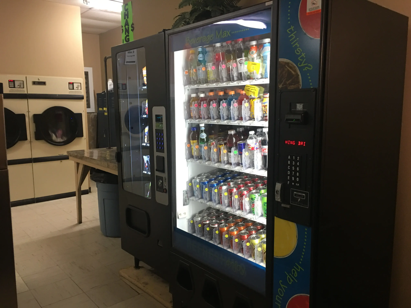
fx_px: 344
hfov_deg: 61.7
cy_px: 154
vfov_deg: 48.2
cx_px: 206
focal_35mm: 29
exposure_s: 1/15
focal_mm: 4.15
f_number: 2.2
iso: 64
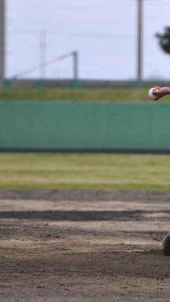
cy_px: 151
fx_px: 5699
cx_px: 181
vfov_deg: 3.0
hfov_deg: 1.7
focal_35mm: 712
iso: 400
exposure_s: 1/1000
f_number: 5.6
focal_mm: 300
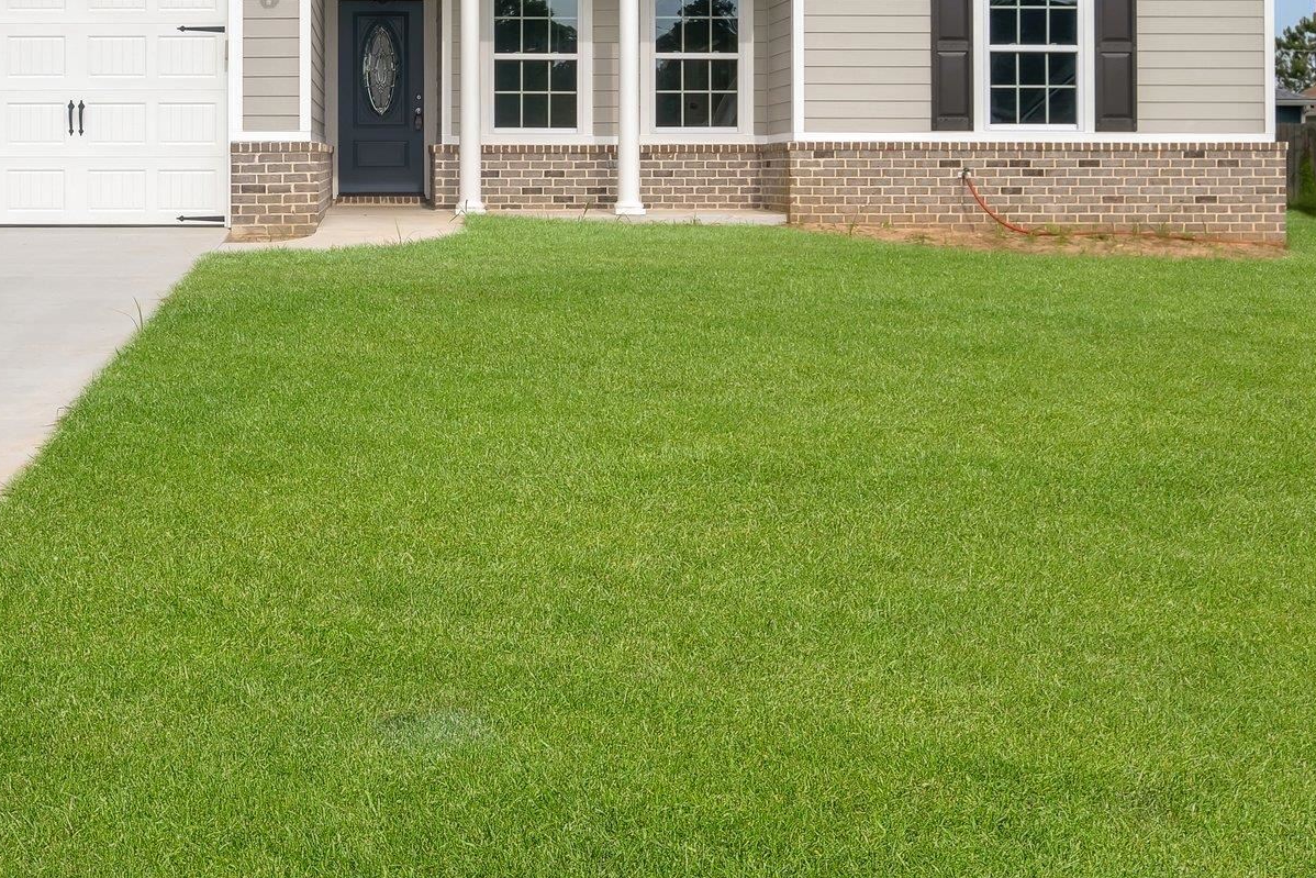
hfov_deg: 36.9
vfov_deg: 25.0
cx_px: 394
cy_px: 151
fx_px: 1938
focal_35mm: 53
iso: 160
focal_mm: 20.9
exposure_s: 1/340
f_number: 9
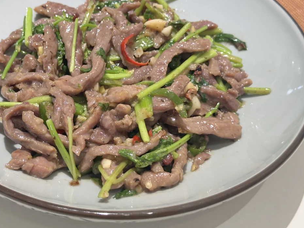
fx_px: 650
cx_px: 115
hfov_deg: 26.2
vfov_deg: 19.9
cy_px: 89
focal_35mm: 74
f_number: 1.78
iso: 125
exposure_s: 1/50
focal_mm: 6.86
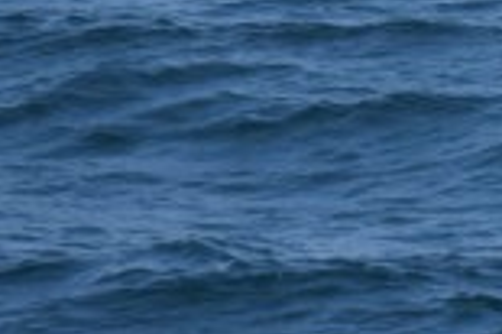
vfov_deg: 0.8
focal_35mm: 1624
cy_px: -798
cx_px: 1124
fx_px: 22628
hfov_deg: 1.3
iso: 200
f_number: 5.6
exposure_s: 1/1600
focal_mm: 155
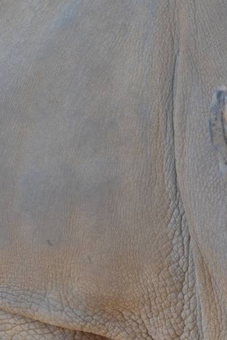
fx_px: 6601
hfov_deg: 2.0
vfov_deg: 2.9
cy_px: 443
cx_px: 323
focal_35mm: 698
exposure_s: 1/500
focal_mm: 150
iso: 800
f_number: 5
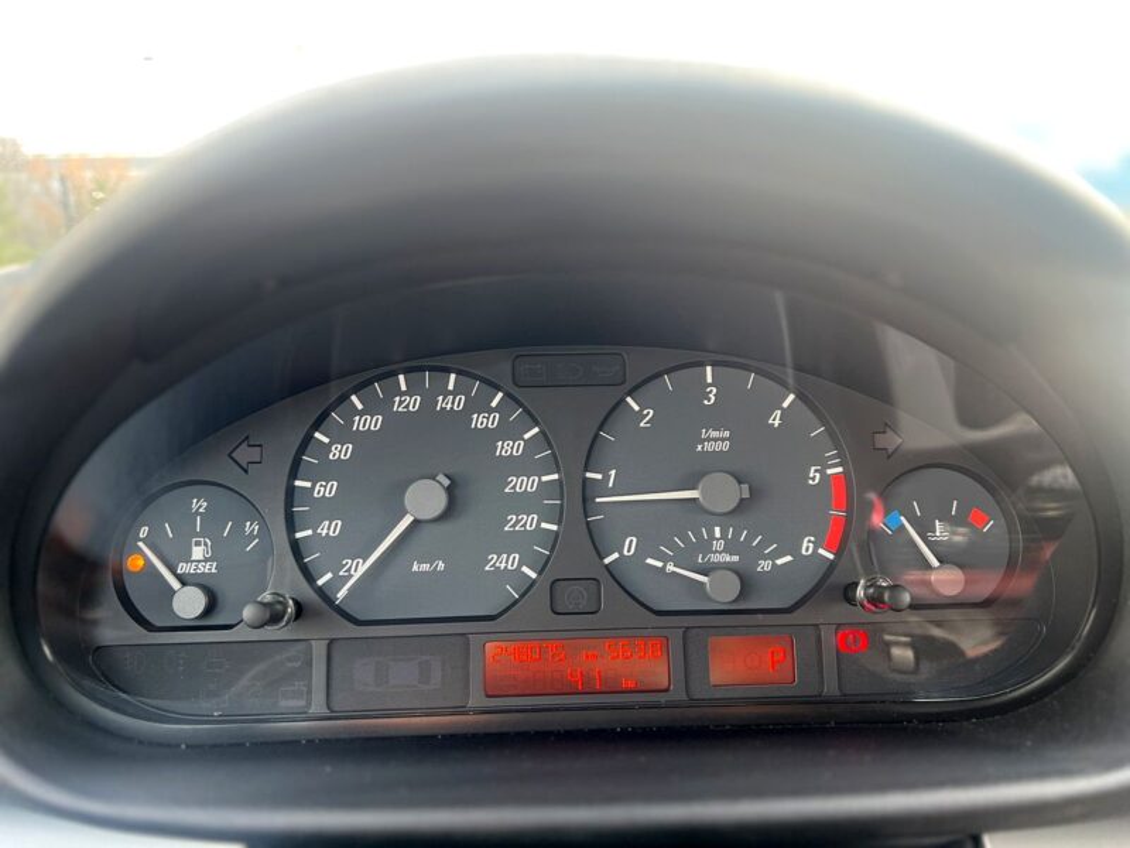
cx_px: 565
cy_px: 424
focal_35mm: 26
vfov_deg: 53.1
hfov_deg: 67.3
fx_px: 849
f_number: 1.5
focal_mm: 5.7
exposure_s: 1/121
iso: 100
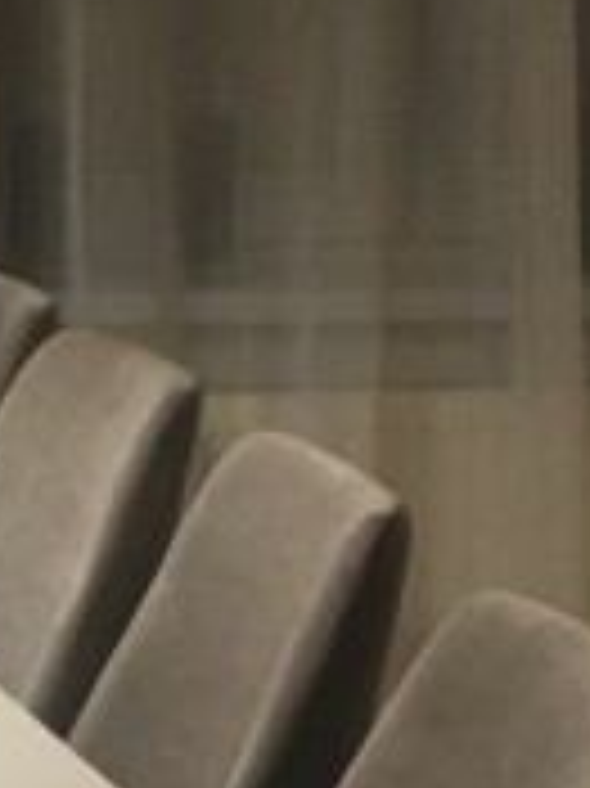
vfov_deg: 12.0
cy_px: 437
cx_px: -477
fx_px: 3754
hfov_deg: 8.6
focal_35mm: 165
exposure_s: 1/33
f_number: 2.2
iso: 160
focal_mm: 4.15
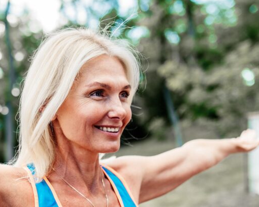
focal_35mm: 58
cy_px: 149
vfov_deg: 26.0
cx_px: 61
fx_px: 445
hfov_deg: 31.8
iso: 160
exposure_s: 1/320
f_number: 2.5
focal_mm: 35
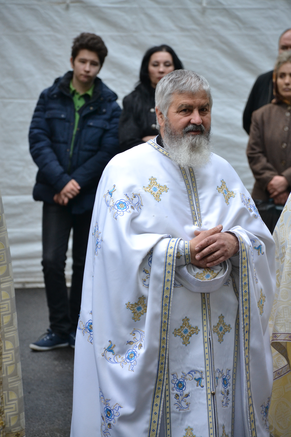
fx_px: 2546
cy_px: 218
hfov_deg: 6.5
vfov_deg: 9.8
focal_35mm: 210
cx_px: 146
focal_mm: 140
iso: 800
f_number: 5.6
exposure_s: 1/400
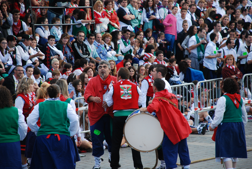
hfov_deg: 10.1
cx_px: 126
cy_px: 84
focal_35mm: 202
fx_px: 1420
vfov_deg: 6.8
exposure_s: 1/125
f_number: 5.6
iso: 400
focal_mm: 135
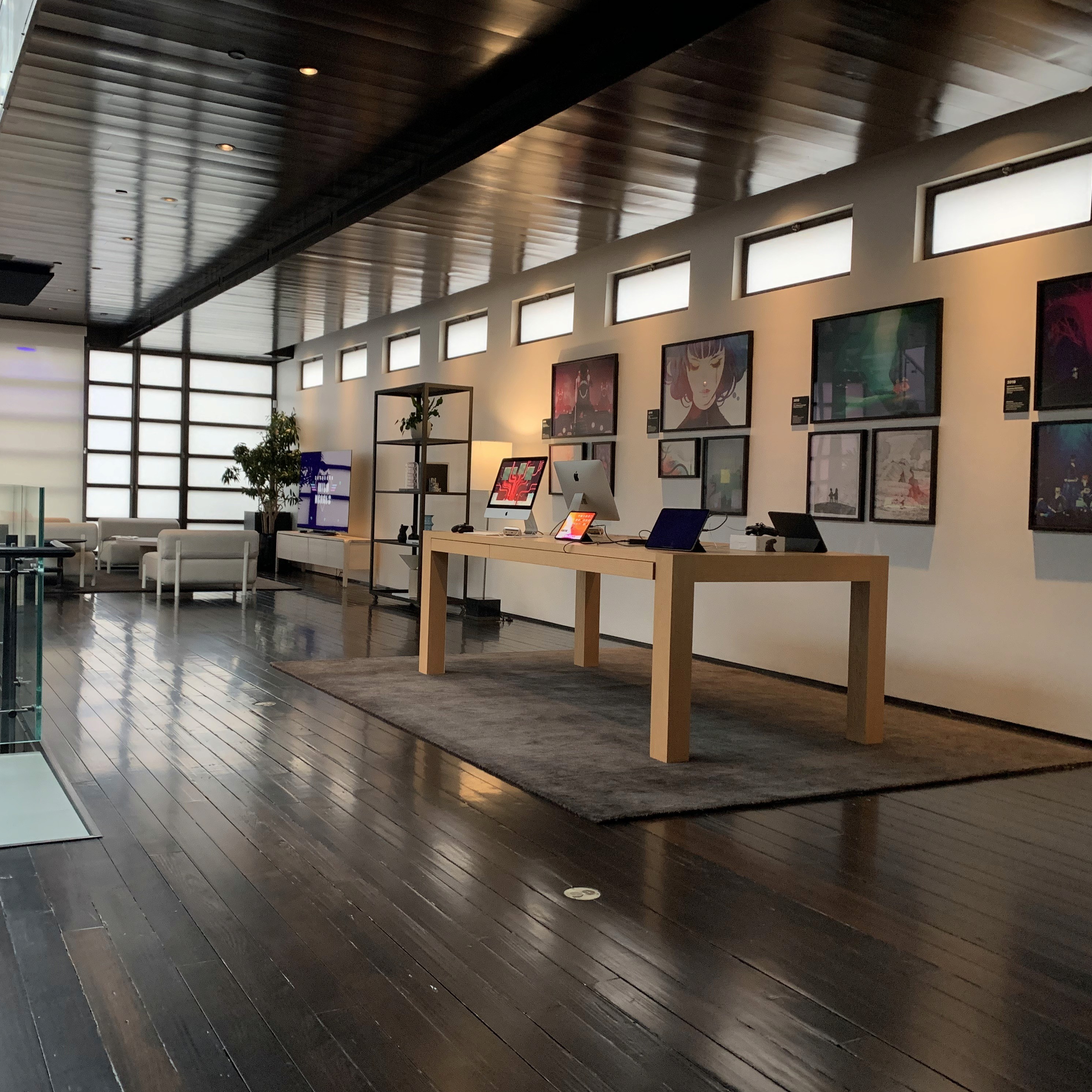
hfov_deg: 52.4
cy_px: 544
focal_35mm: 31
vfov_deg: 52.5
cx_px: 486
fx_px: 1106
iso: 200
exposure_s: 1/60
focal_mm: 4.25
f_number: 1.8
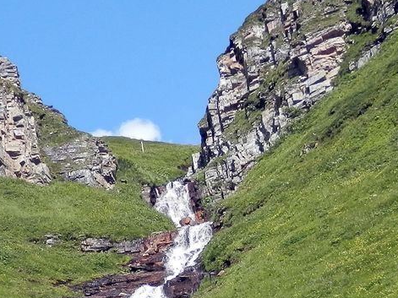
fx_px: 1759
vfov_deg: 9.6
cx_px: 166
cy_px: 342
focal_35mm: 153
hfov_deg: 12.9
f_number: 3.8
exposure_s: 1/400
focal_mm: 8
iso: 80
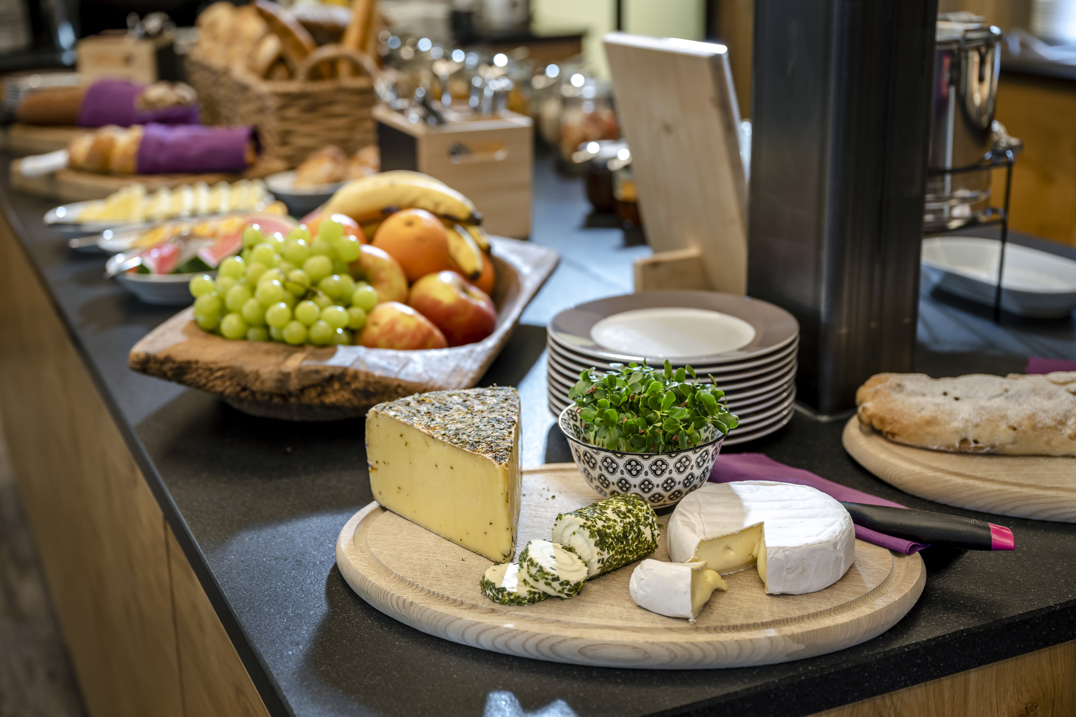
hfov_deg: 41.9
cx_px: 538
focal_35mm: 47
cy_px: 358
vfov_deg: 28.6
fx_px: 1405
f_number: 3.5
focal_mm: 47
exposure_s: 1/3
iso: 80
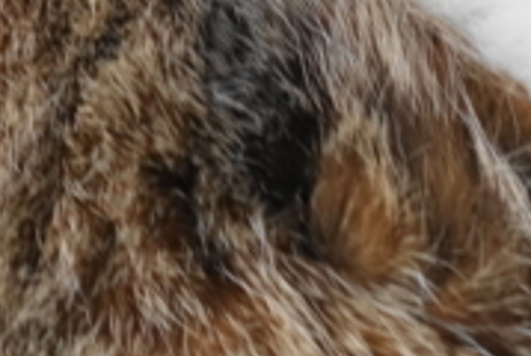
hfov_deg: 13.7
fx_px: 2024
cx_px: -362
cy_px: -289
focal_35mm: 137
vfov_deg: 9.5
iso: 400
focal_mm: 8.8
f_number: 3.5
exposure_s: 1/250
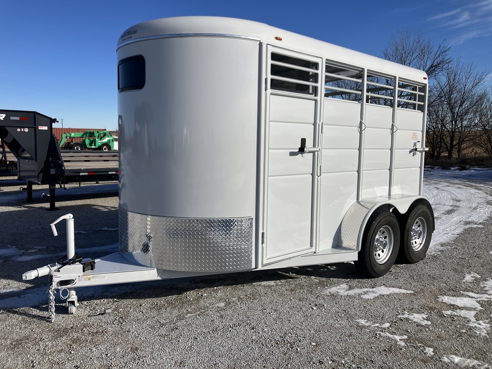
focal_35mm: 28
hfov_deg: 63.4
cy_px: 184
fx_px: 398
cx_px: 246
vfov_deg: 49.8
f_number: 1.8
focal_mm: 3.99
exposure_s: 1/4367
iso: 32
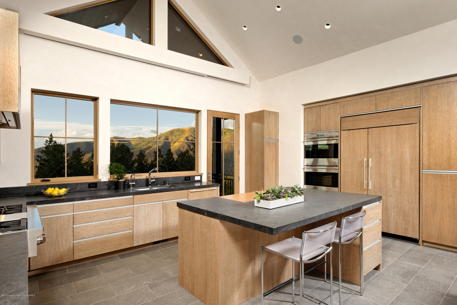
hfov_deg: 84.0
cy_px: 152
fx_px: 254
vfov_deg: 62.0
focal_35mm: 20
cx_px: 228
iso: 250
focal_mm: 20
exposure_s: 1/60
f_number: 8
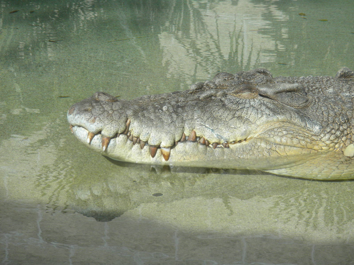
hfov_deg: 8.3
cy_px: 132
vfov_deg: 6.2
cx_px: 177
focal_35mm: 238
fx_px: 2434
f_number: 5.2
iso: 124
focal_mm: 42.1
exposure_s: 1/675
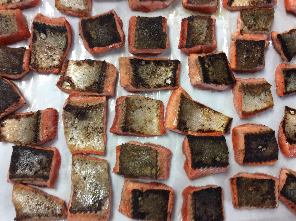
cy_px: 110
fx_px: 273
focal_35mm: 32
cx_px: 148
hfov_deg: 56.9
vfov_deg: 44.1
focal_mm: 3.3
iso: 64
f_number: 2.4
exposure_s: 1/24
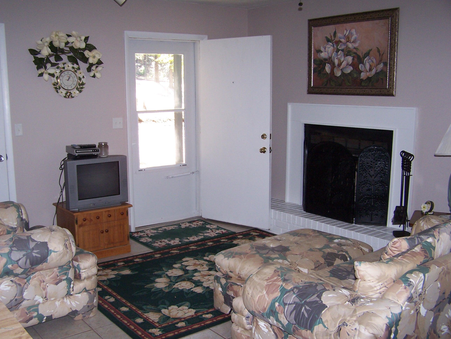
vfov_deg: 37.7
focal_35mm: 38
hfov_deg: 49.0
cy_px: 170
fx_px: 495
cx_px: 226
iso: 140
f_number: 2.8
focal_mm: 6.3
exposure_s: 1/60
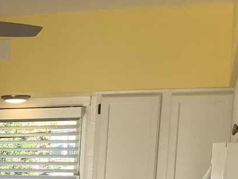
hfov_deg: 16.9
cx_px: -95
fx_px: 743
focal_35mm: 108
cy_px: 275
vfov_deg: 12.9
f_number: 2.4
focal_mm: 3.3
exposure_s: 1/197
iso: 25
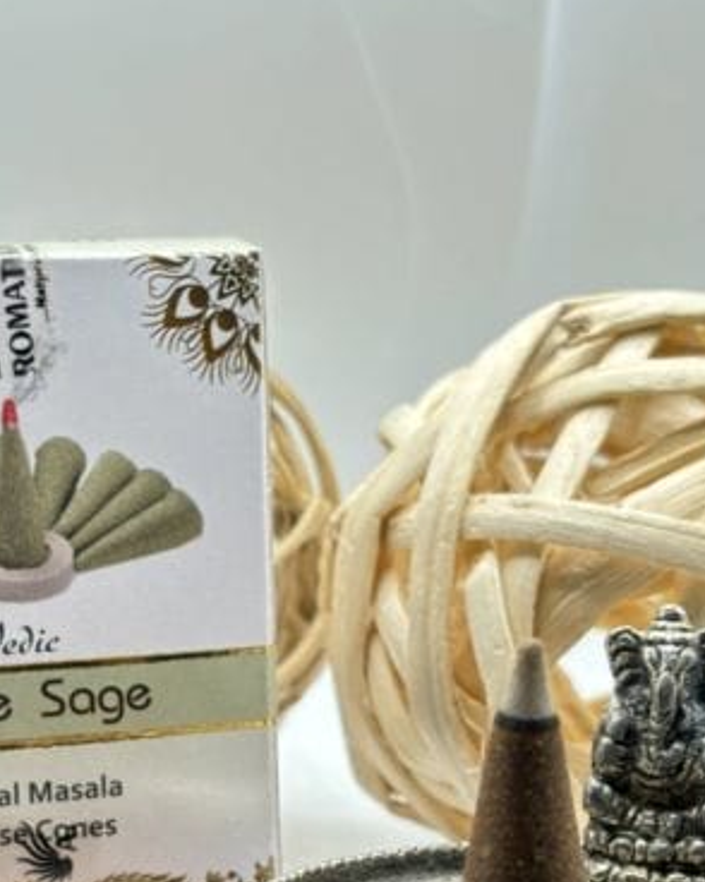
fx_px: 2401
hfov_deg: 16.7
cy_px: 696
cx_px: 288
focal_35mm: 92
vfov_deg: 20.6
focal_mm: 5.96
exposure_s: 1/100
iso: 64
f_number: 1.6
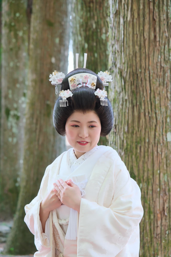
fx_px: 855
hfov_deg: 11.4
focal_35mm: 120
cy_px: 128
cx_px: 86
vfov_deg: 17.1
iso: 800
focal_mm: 80
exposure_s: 1/60
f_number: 4.5
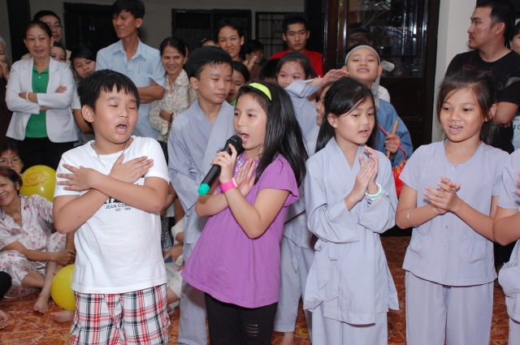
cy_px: 172
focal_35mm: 48
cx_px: 260
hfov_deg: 41.2
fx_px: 692
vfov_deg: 28.0
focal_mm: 32
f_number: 7.1
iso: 800
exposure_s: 1/60
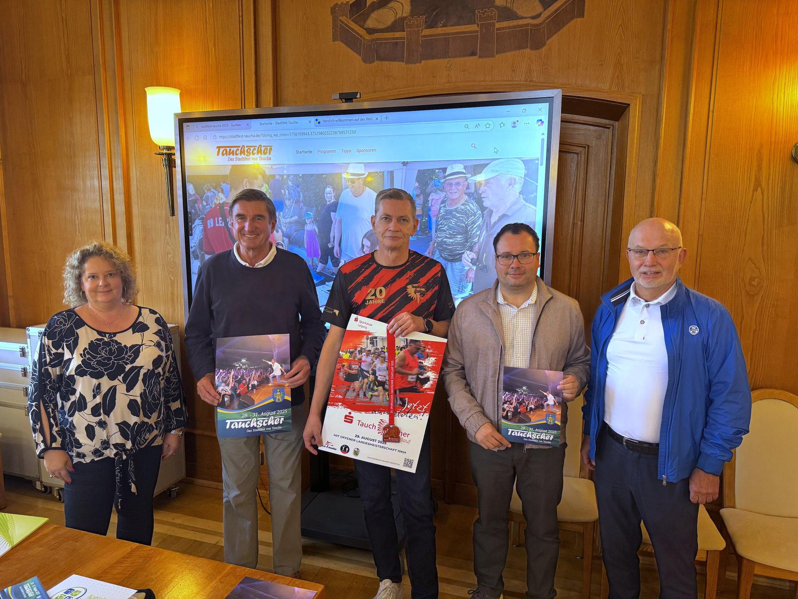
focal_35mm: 24
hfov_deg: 71.6
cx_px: 399
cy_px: 300
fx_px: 553
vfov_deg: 56.8
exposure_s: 1/100
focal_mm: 6.76
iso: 200
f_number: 1.78
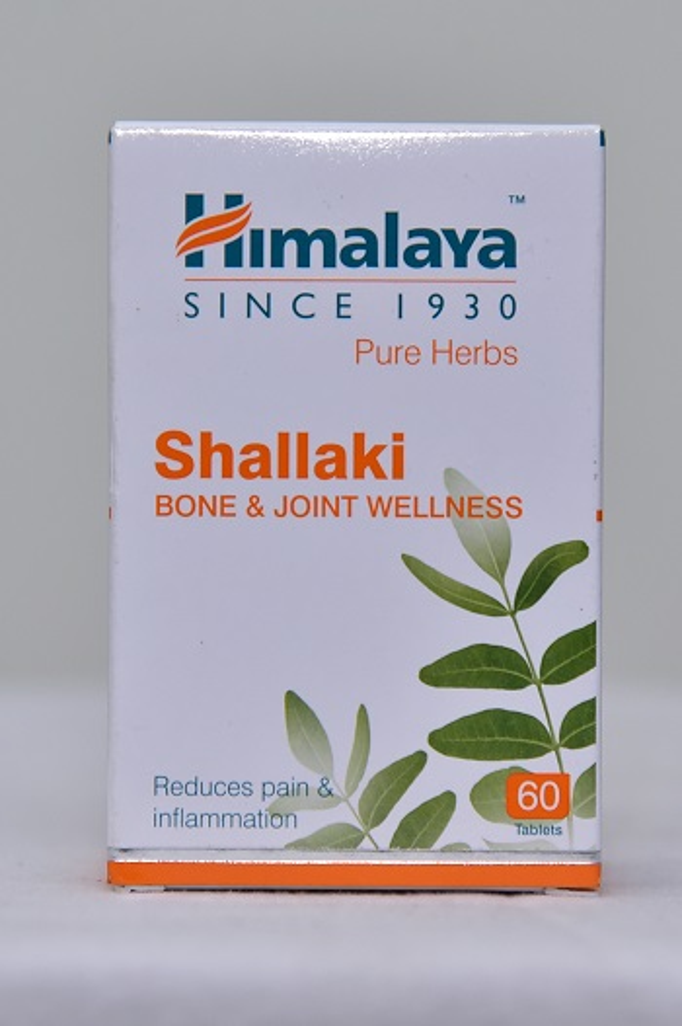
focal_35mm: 120
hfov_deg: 11.4
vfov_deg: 17.1
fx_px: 3414
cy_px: 513
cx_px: 341
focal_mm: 120
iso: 1600
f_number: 5.6
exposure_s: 1/160
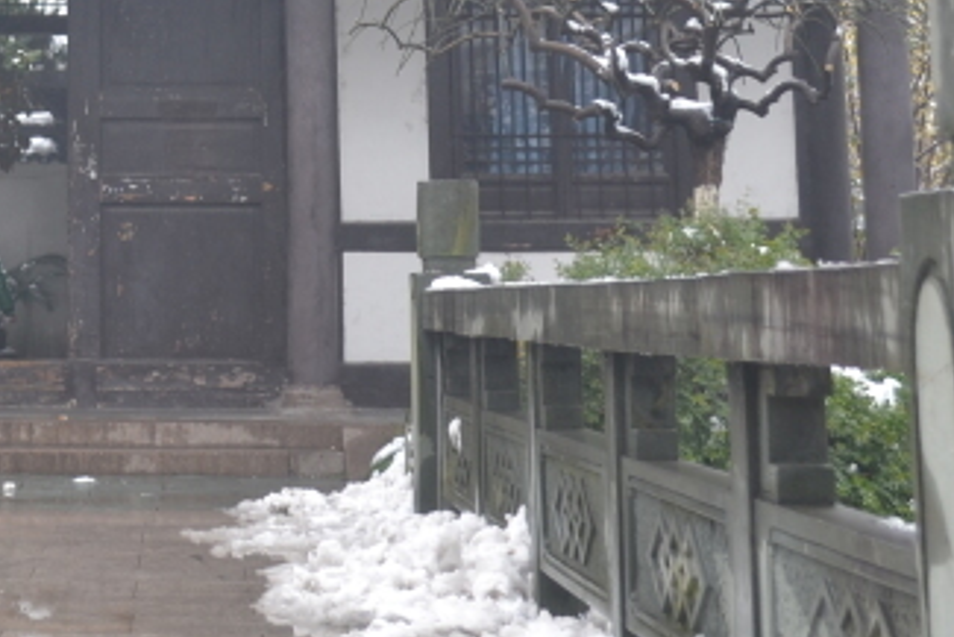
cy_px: -236
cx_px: -6
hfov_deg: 19.1
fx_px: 2757
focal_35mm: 104
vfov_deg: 12.7
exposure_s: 1/80
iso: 100
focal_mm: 22
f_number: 5
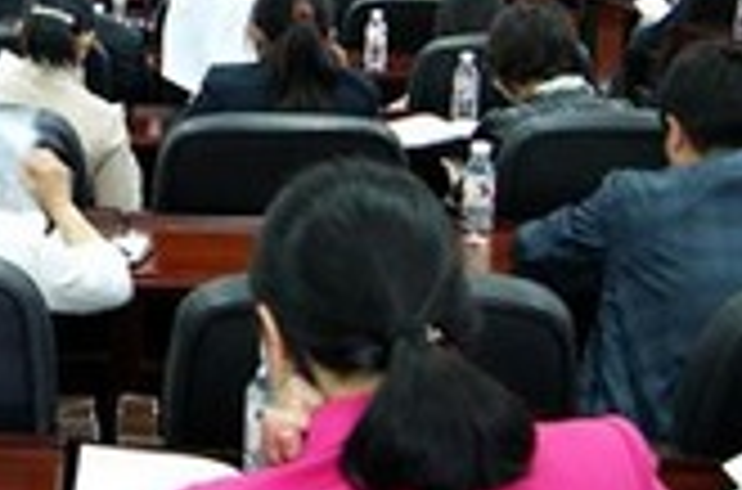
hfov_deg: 23.8
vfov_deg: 16.3
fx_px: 1685
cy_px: 49
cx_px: 4
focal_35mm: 82
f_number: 3.5
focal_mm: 18
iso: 400
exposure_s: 1/10
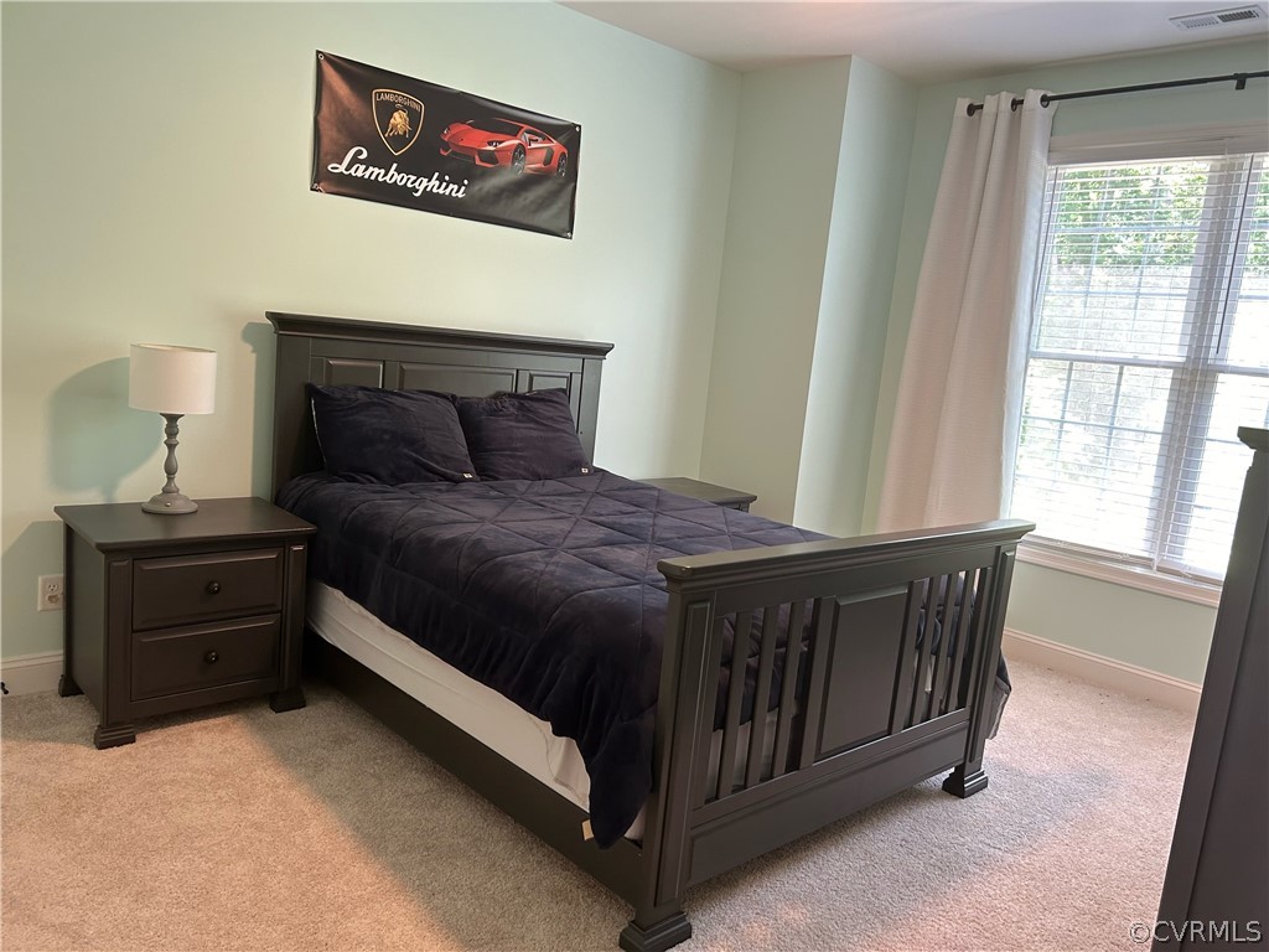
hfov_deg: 67.3
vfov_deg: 53.1
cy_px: 476
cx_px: 634
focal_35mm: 26
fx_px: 953
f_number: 1.5
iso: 125
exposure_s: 1/60
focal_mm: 5.7
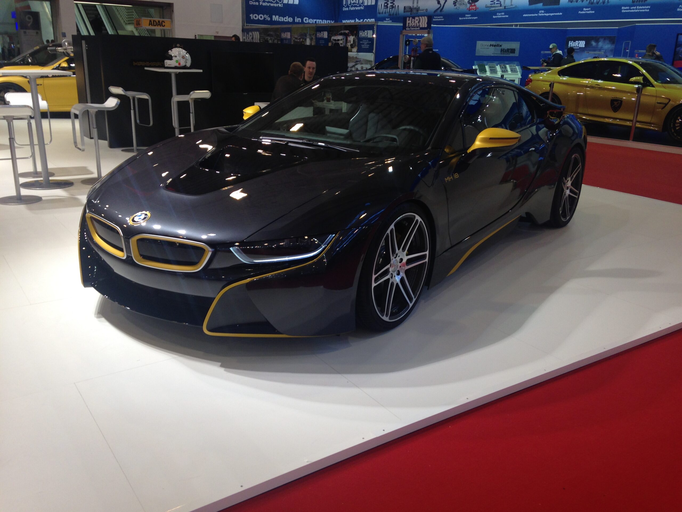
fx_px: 650
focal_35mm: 33
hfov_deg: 55.4
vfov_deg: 42.9
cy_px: 256
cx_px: 341
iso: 50
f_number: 2.4
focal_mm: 4.12
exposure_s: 1/60
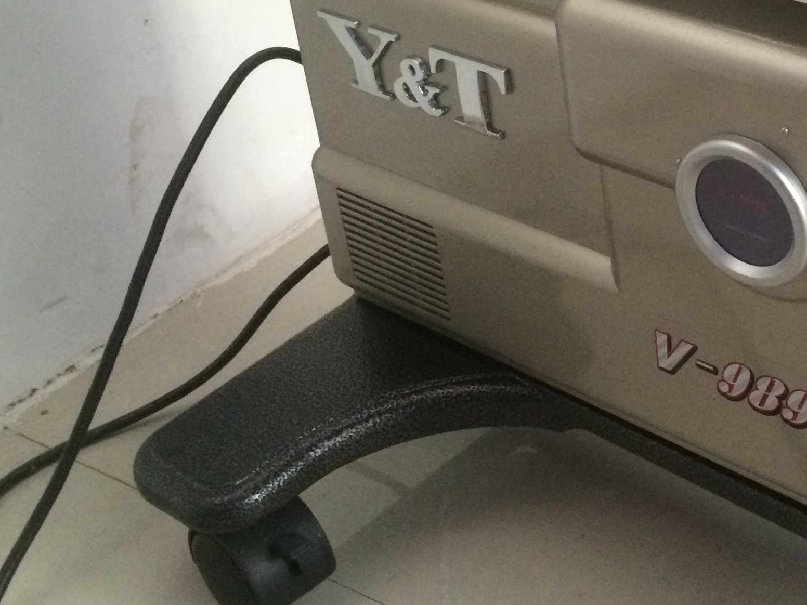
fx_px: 1422
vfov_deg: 23.7
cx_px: 759
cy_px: 119
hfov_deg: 30.0
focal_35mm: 61
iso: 250
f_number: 2.2
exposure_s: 1/30
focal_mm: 4.15
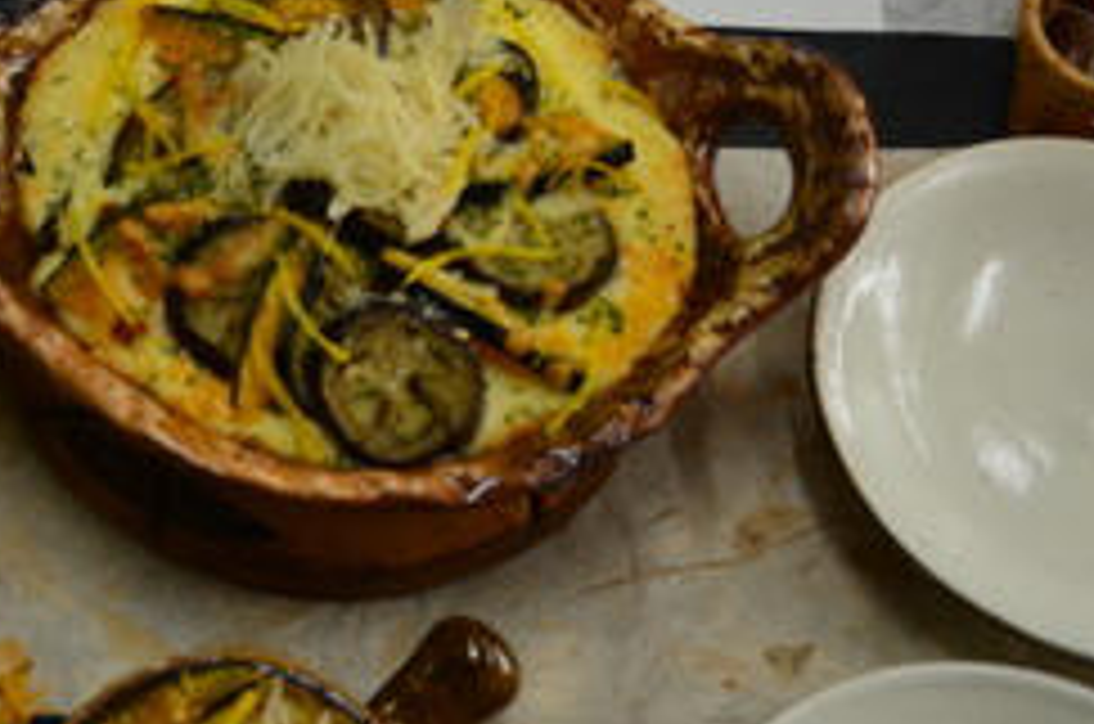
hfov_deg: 25.8
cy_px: 220
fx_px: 2335
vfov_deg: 17.6
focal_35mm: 77
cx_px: 180
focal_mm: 26
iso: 400
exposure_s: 1/125
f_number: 5.6
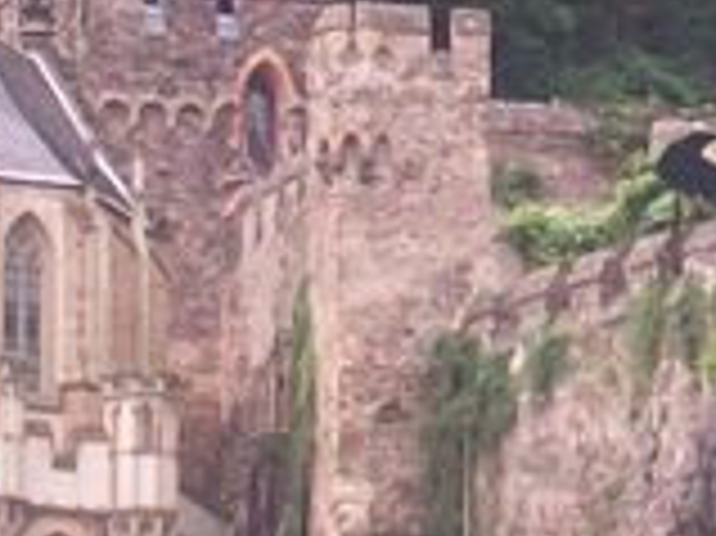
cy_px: 369
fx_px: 13600
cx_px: 1121
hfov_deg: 3.0
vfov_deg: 2.3
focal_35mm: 658
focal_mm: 14.3
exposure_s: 1/125
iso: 65
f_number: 4.3
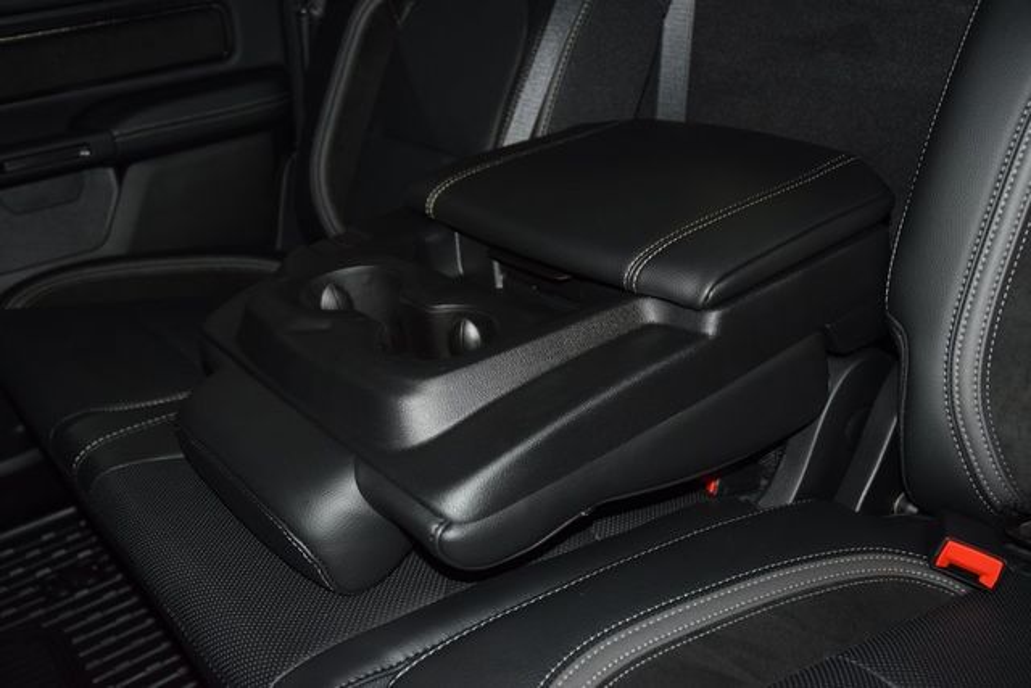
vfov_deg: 36.9
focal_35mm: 36
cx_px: 516
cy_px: 344
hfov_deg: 53.1
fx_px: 1031
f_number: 3.8
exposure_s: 1/125
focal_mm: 24
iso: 1000
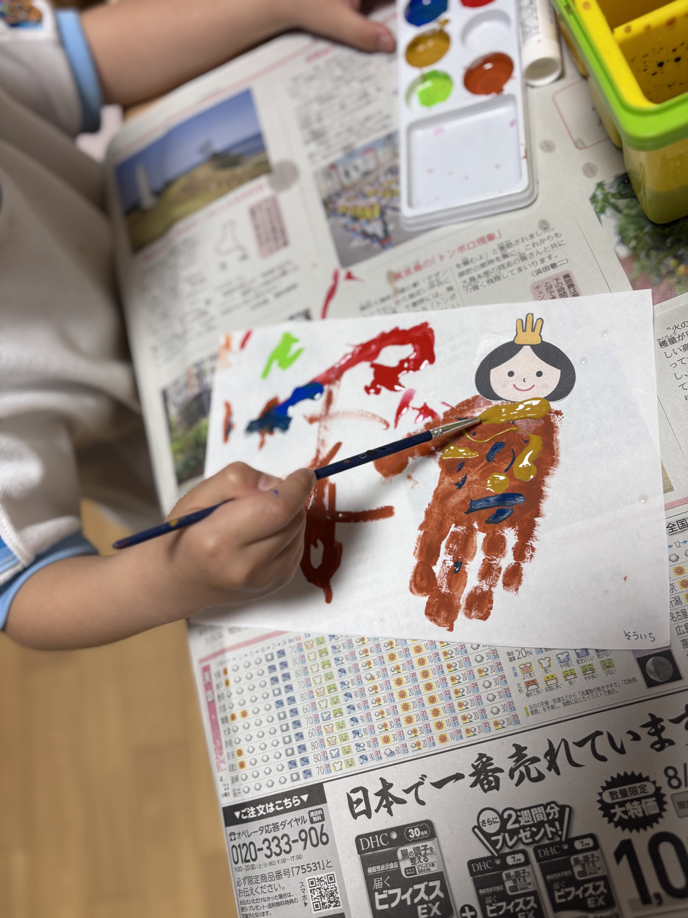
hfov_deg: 53.1
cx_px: 344
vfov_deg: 67.3
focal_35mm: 26
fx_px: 689
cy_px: 459
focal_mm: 5.96
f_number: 1.6
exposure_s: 1/100
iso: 100
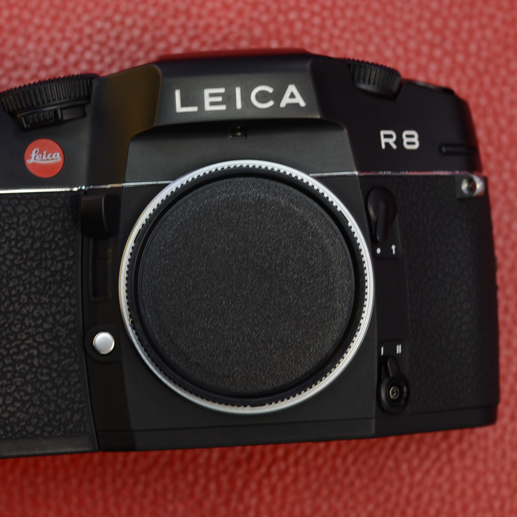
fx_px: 1639
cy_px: 258
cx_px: 196
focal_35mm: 97
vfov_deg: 17.9
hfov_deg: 17.9
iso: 400
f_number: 4
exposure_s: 1/60
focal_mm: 50
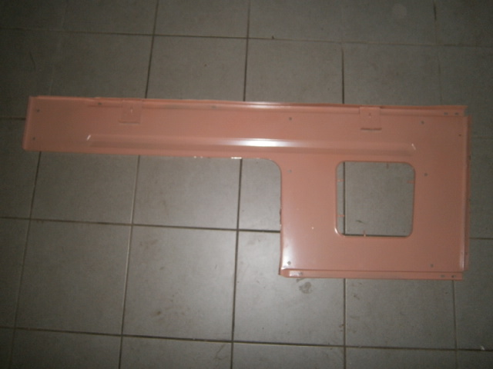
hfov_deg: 67.3
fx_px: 370
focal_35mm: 26
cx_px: 246
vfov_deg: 53.1
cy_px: 184
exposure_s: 1/30
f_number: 2.8
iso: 125
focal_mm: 4.7
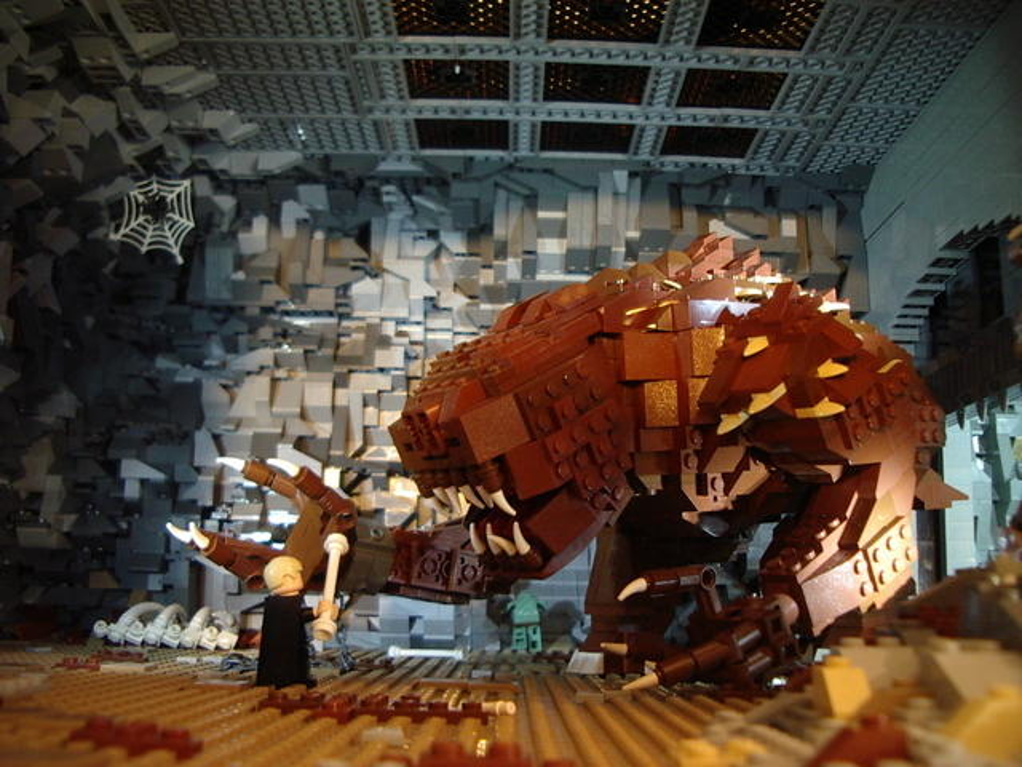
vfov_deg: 37.7
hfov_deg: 49.0
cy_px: 384
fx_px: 1122
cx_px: 511
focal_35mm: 38
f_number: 2.6
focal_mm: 5.8
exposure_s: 1/4
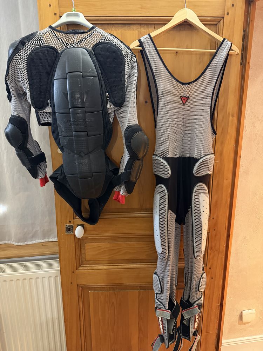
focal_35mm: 24
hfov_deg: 56.8
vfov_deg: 71.6
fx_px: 243
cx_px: 132
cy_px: 176
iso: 800
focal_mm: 6.76
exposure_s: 1/33
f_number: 1.78
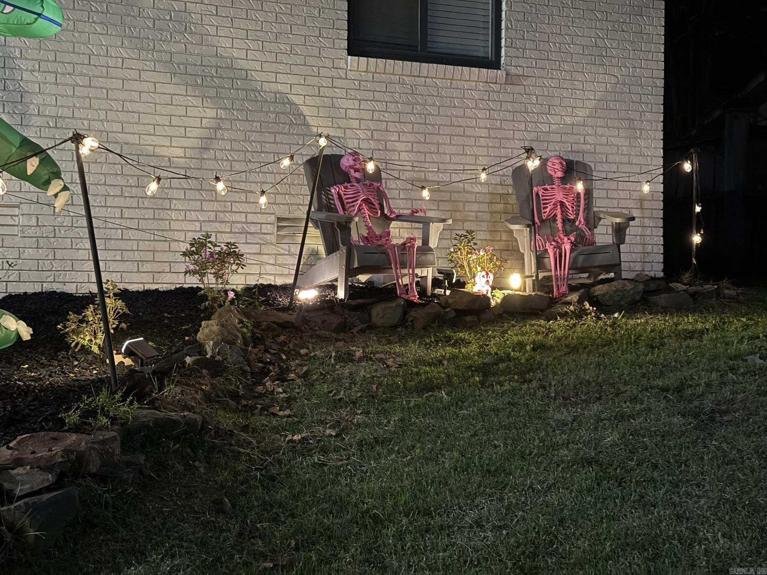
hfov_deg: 39.7
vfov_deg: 30.3
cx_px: 384
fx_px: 1064
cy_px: 288
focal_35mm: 48
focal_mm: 6.76
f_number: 1.78
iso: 500
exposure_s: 1/5
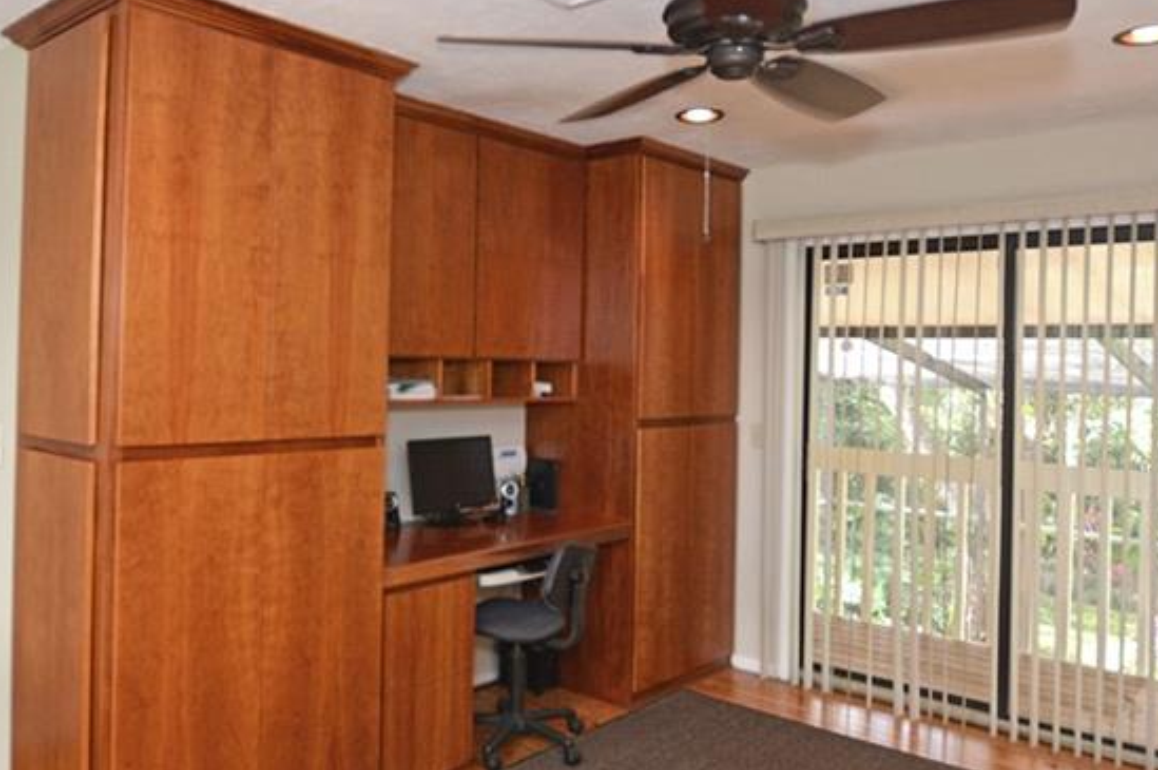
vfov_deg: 46.3
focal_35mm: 28
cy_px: 348
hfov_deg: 65.3
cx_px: 510
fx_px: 900
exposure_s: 1/60
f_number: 4
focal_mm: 10
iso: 360
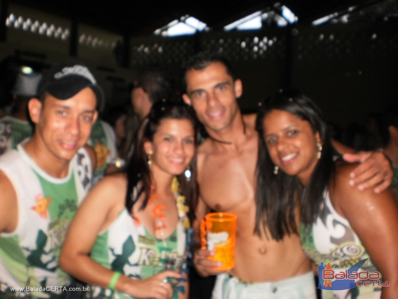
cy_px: 150
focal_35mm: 36
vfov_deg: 39.7
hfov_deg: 51.4
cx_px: 199
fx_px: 414
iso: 125
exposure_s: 1/30
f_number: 3.1
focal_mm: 6.3
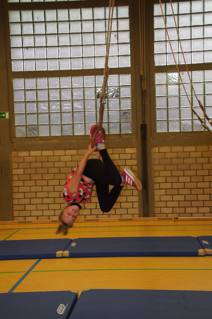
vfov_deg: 43.6
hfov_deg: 29.8
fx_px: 398
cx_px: 106
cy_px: 160
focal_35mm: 45
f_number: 4
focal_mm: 30
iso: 200
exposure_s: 1/60
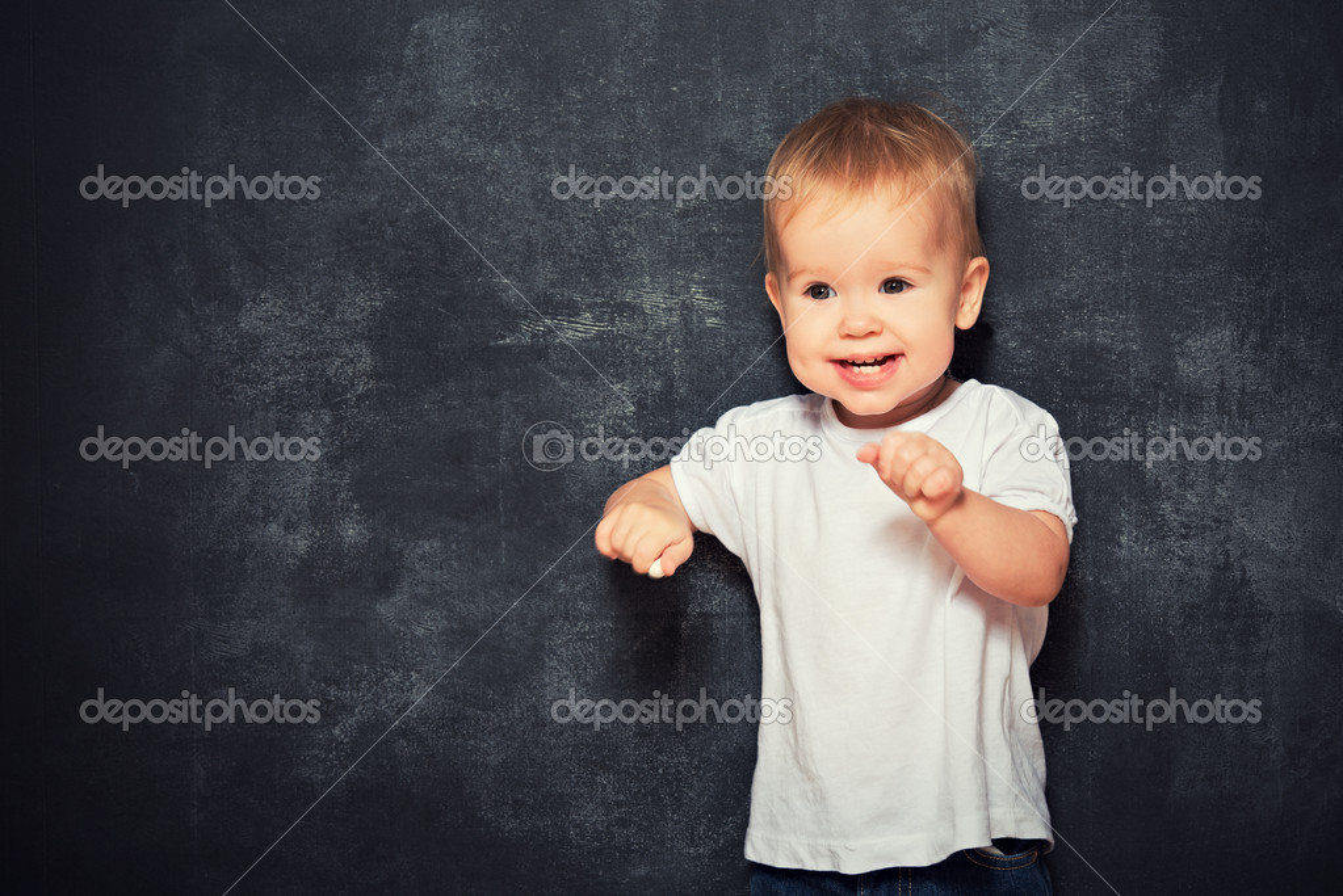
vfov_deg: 11.4
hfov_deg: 17.1
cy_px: 448
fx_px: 4478
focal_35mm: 120
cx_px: 672
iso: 100
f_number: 8
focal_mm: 120
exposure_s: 1/200
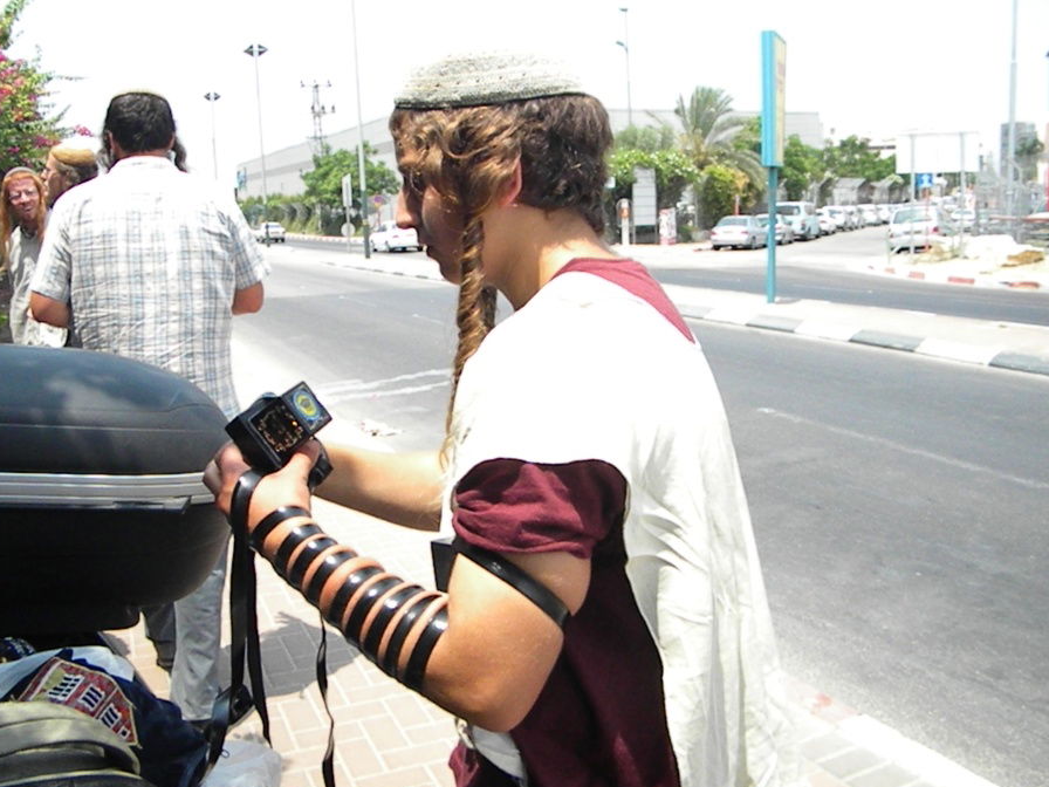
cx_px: 487
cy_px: 374
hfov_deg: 56.8
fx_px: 970
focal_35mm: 32
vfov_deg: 44.1
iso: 720
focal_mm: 5
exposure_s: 1/1000
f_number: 7
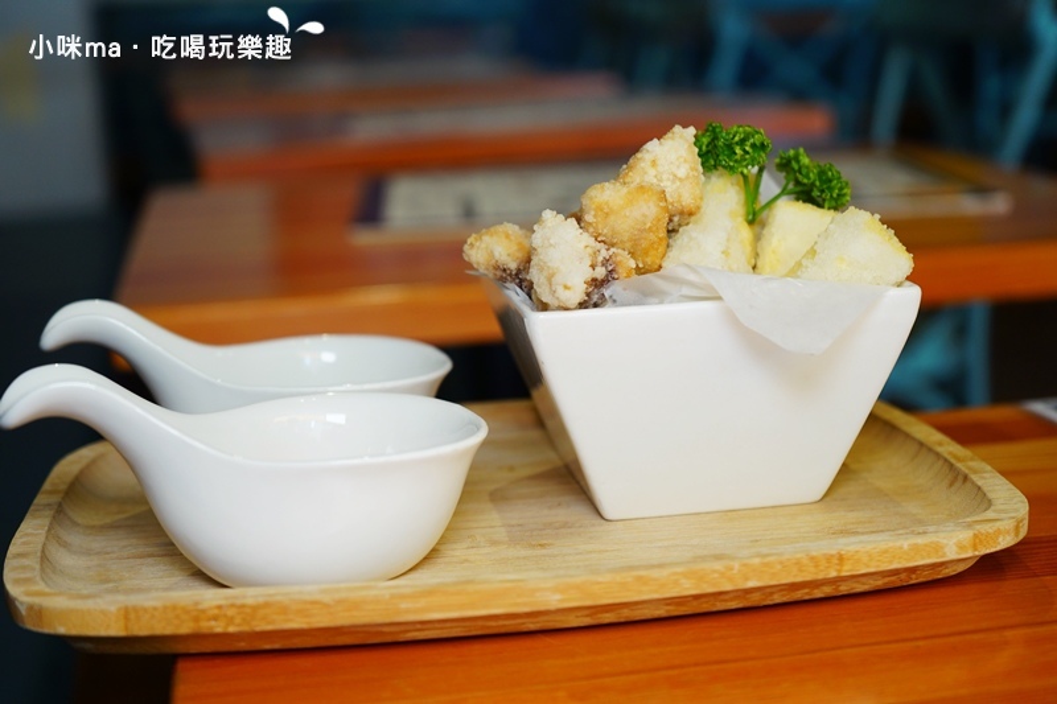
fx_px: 1497
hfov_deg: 38.9
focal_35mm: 51
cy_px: 352
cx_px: 528
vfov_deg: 26.5
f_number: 4.5
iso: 400
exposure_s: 1/60
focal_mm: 51
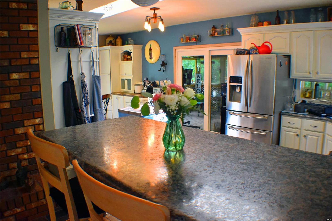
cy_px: 110
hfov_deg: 53.1
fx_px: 332
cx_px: 166
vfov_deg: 36.9
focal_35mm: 36
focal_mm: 24
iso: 1250
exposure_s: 1/125
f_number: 3.8
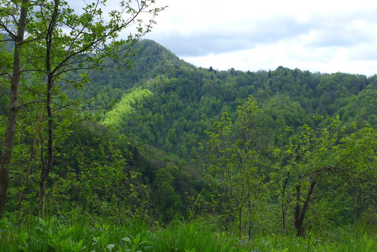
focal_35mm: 37
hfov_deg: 51.9
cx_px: 188
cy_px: 126
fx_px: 388
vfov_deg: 36.0
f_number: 2.8
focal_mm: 7.3
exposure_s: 1/500
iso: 80
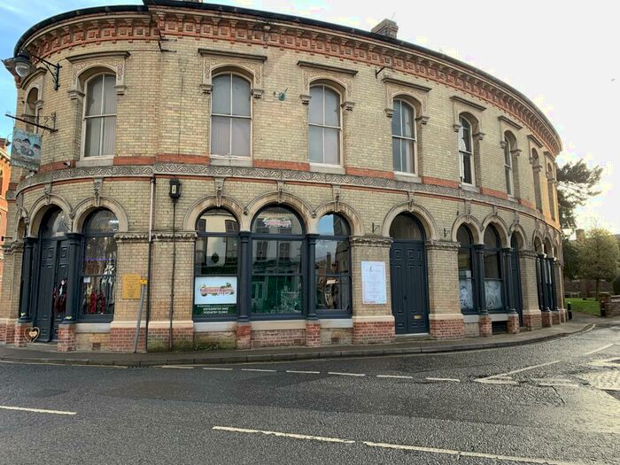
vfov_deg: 53.1
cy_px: 232
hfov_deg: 67.3
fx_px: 466
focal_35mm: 26
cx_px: 310
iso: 32
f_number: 1.8
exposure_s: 1/122
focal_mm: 4.25
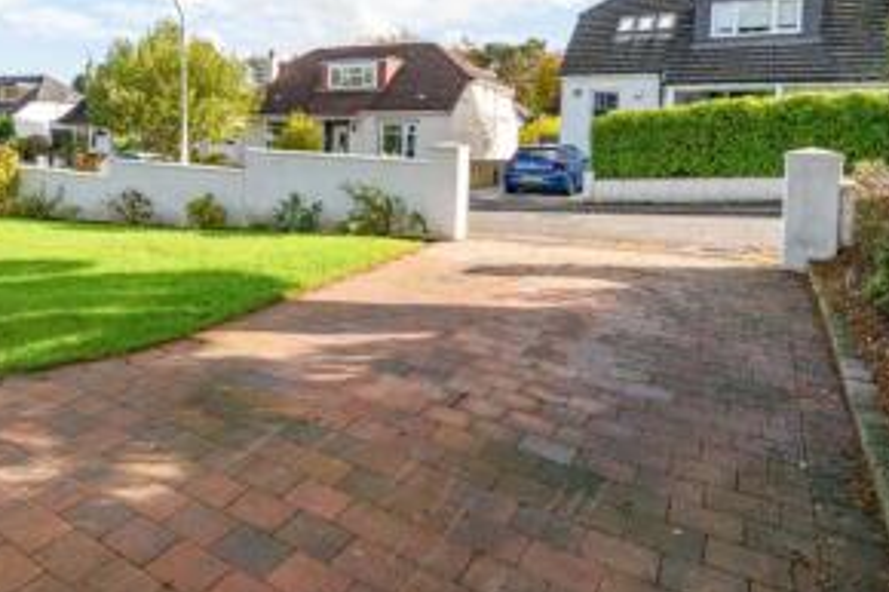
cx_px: 267
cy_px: 161
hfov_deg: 72.8
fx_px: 568
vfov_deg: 53.0
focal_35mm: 23
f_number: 8
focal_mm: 14
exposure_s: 1/1000
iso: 640
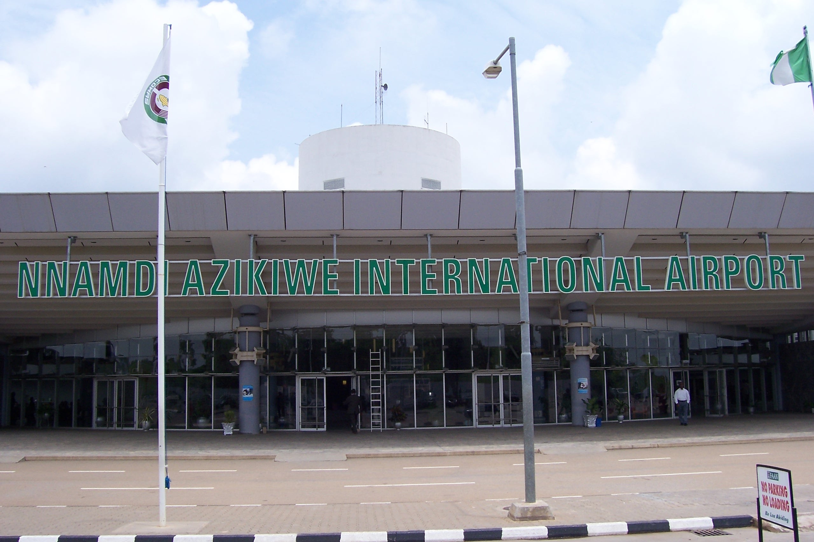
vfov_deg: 38.9
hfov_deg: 55.8
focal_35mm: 34
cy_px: 271
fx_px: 769
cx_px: 407
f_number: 5.6
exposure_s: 1/500
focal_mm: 5.6
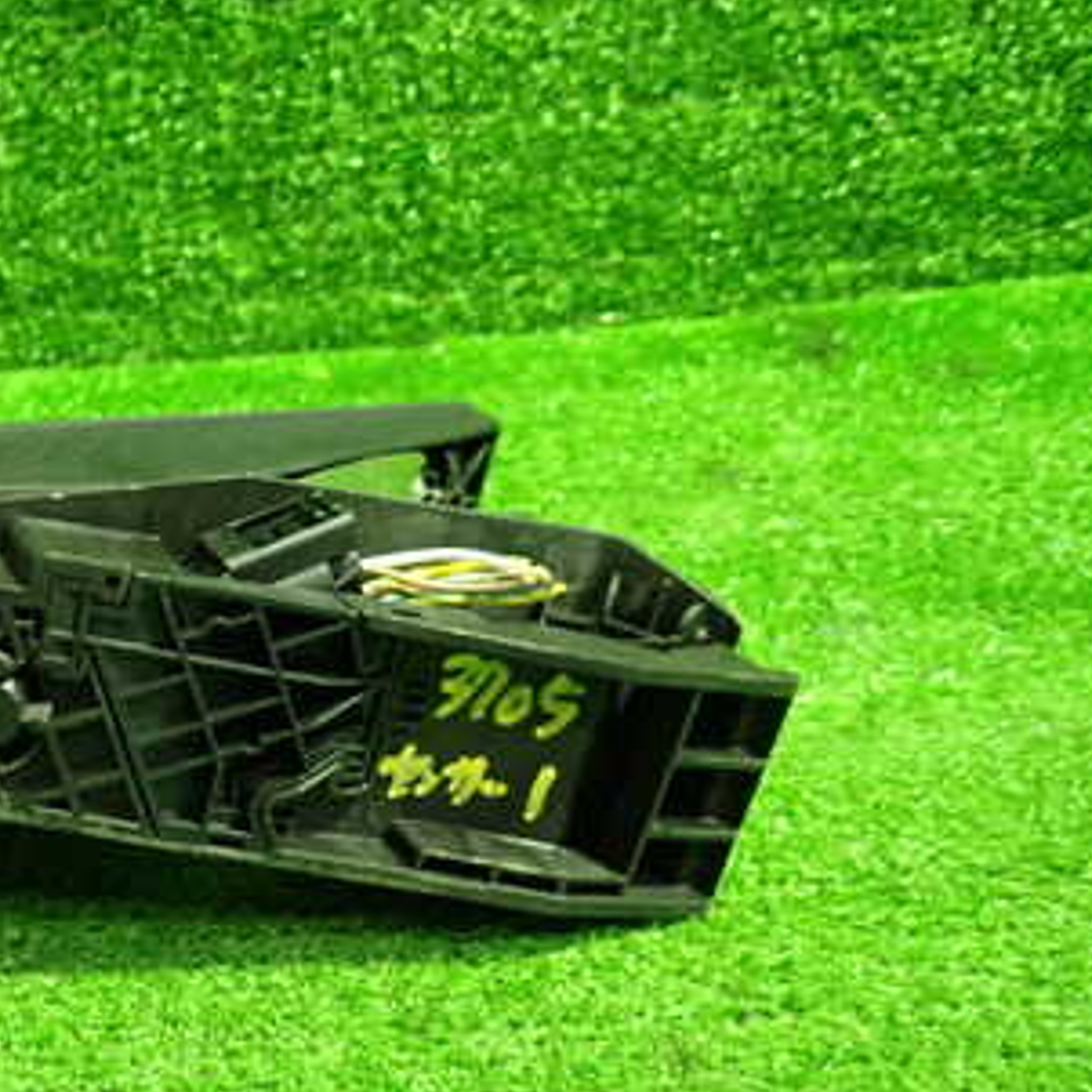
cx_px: 29
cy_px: 755
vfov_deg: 37.8
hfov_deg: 35.2
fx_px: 1570
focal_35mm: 44
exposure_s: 1/30
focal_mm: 4.5
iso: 640
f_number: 2
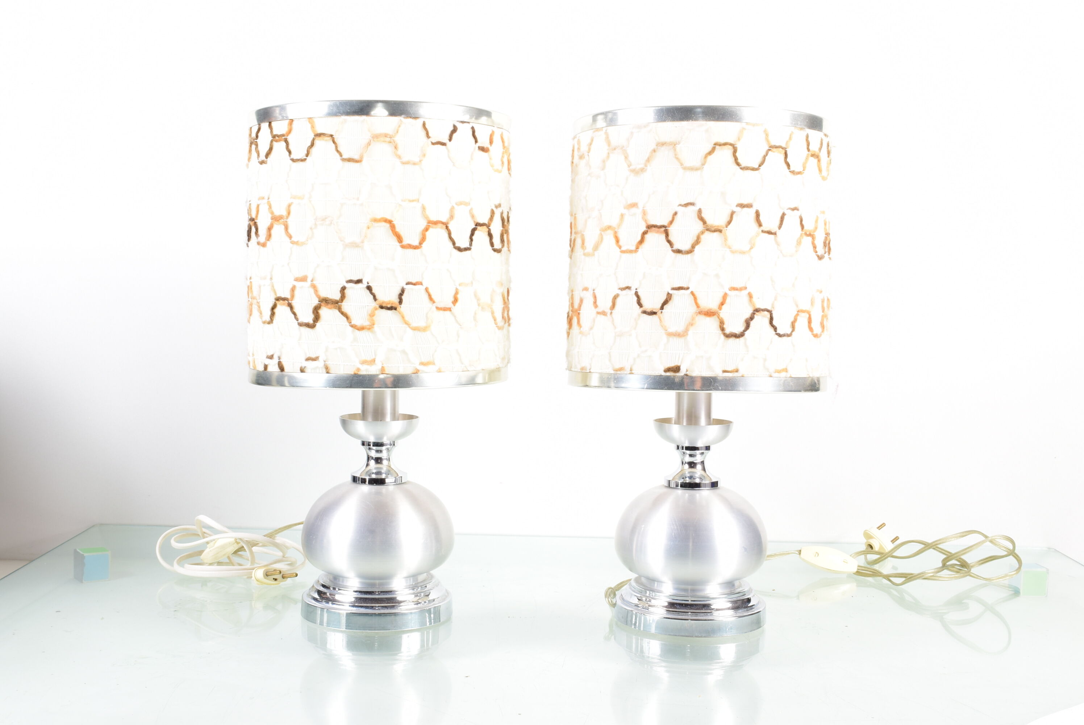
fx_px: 1401
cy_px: 362
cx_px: 542
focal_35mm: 46
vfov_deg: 29.0
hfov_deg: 42.3
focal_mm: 31
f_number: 16
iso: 200
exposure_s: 1/160
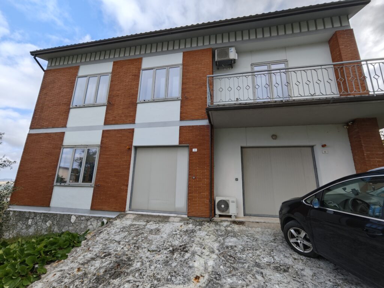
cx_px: 192
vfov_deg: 85.7
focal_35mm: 14
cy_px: 144
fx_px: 155
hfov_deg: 102.1
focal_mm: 2.16
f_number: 2.2
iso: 50
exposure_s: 1/100
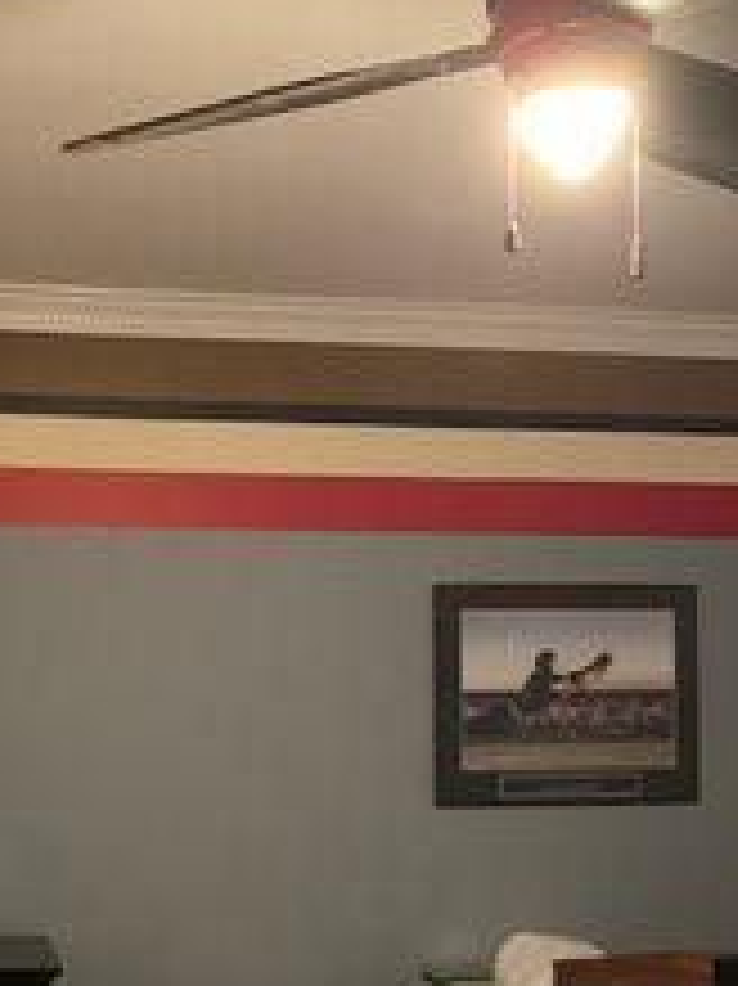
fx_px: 1622
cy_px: 666
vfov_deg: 33.5
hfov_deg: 25.3
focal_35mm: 57
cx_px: 162
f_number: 1.8
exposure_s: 1/15
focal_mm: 4.25
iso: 1250
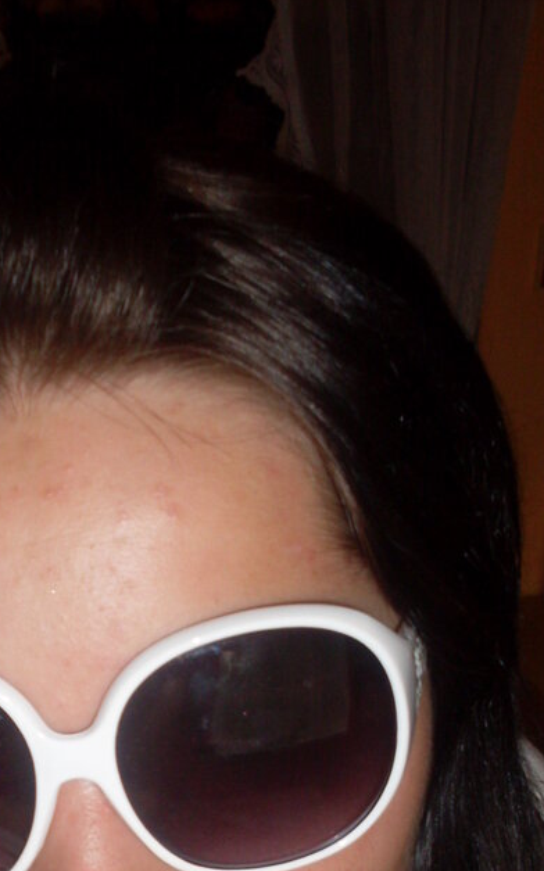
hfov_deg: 16.8
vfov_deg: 25.7
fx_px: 1828
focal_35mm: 77
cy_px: 827
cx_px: 115
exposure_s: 1/45
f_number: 2.8
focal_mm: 6.3
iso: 100
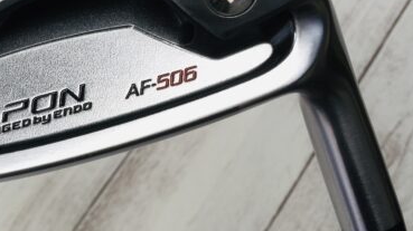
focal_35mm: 54
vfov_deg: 22.2
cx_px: 131
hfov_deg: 38.0
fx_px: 591
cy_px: 129
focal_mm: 4.15
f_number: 2.2
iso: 25
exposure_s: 1/60
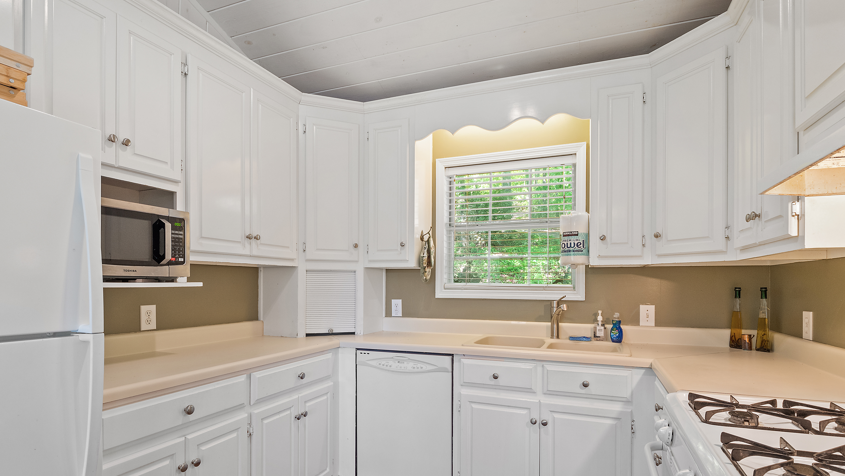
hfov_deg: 92.7
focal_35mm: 18
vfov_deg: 59.9
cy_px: 307
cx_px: 425
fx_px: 403
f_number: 5.6
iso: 400
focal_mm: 8
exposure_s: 1/6
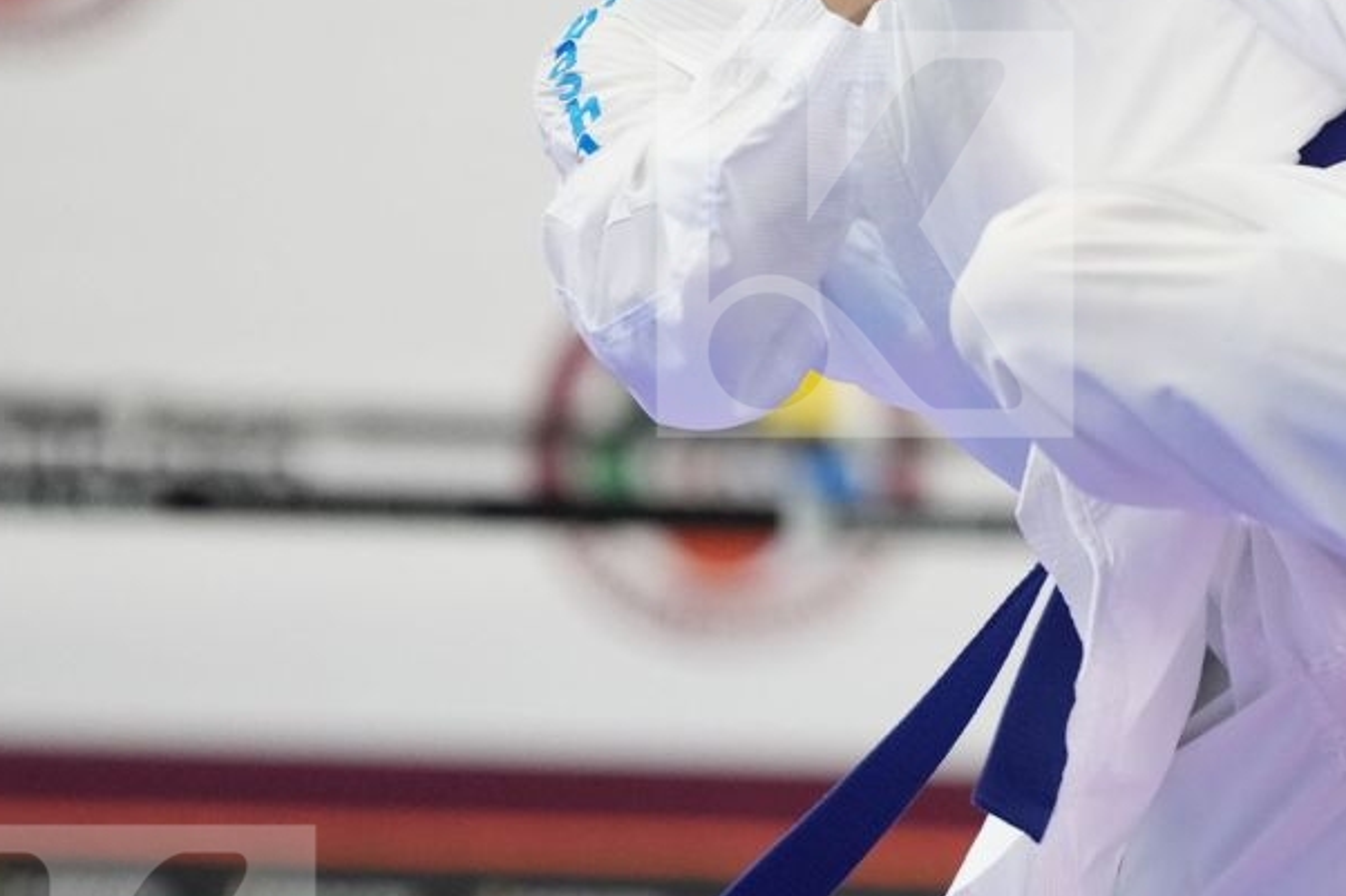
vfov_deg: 2.3
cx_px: 1623
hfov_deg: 3.4
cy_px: 235
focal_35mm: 598
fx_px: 22351
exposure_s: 1/1000
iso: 4000
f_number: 2.8
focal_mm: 200
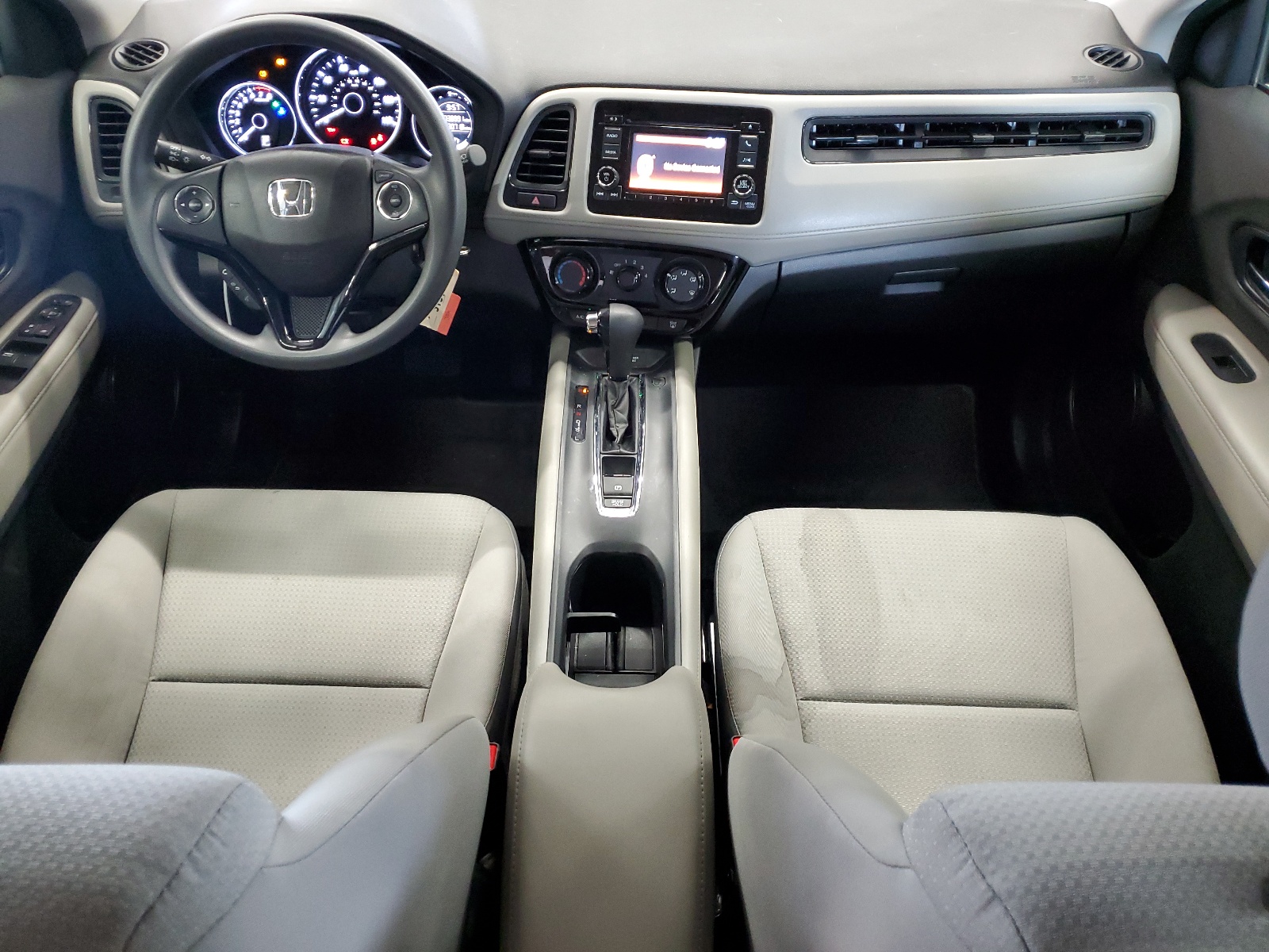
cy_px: 476
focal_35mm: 26
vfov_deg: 53.1
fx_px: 953
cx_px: 634
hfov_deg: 67.3
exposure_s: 1/17
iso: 304
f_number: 1.5
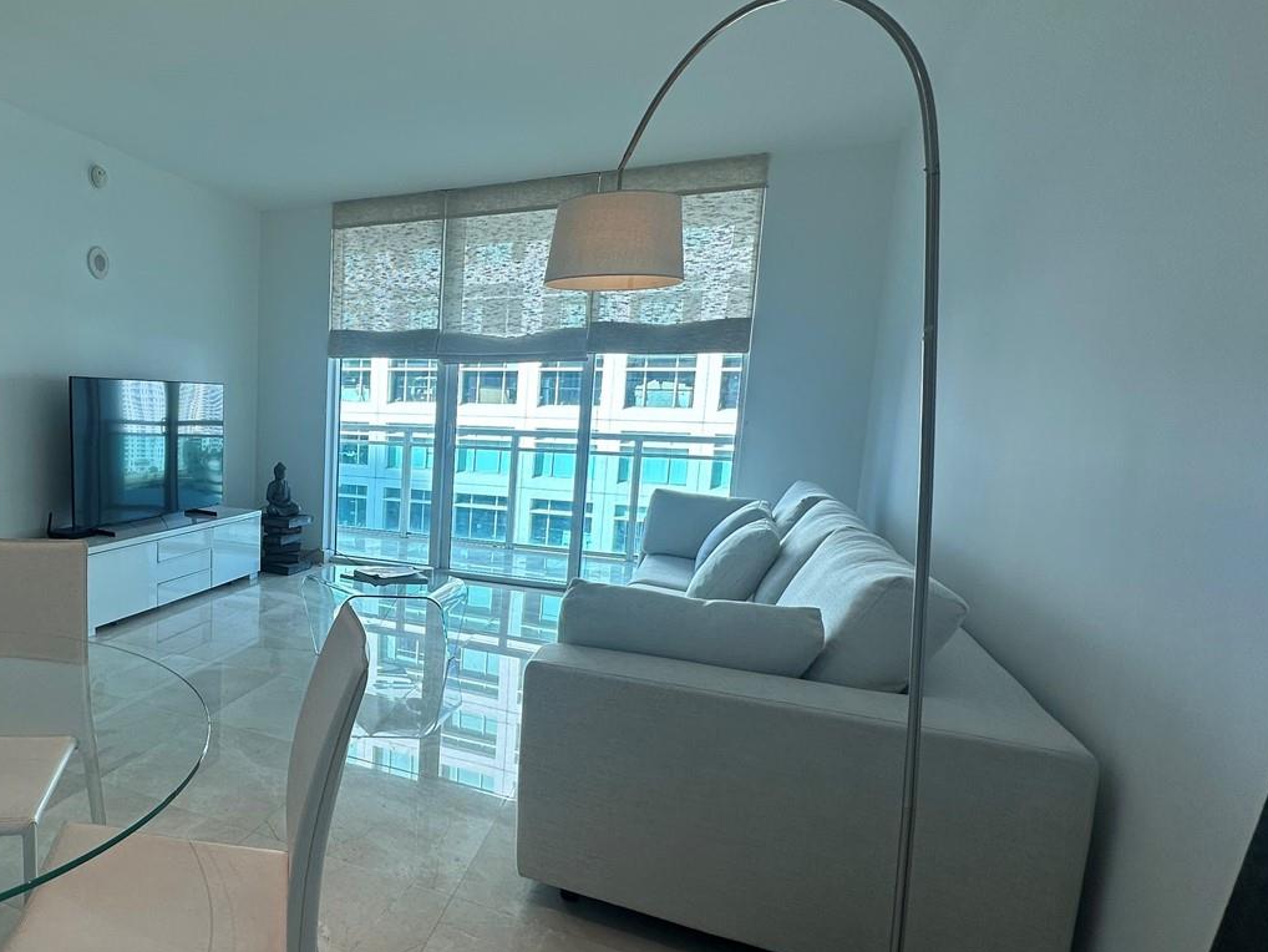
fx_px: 806
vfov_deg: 61.0
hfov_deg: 70.2
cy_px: 508
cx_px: 288
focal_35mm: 22
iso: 40
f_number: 2.2
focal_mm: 2.22
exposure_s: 1/239
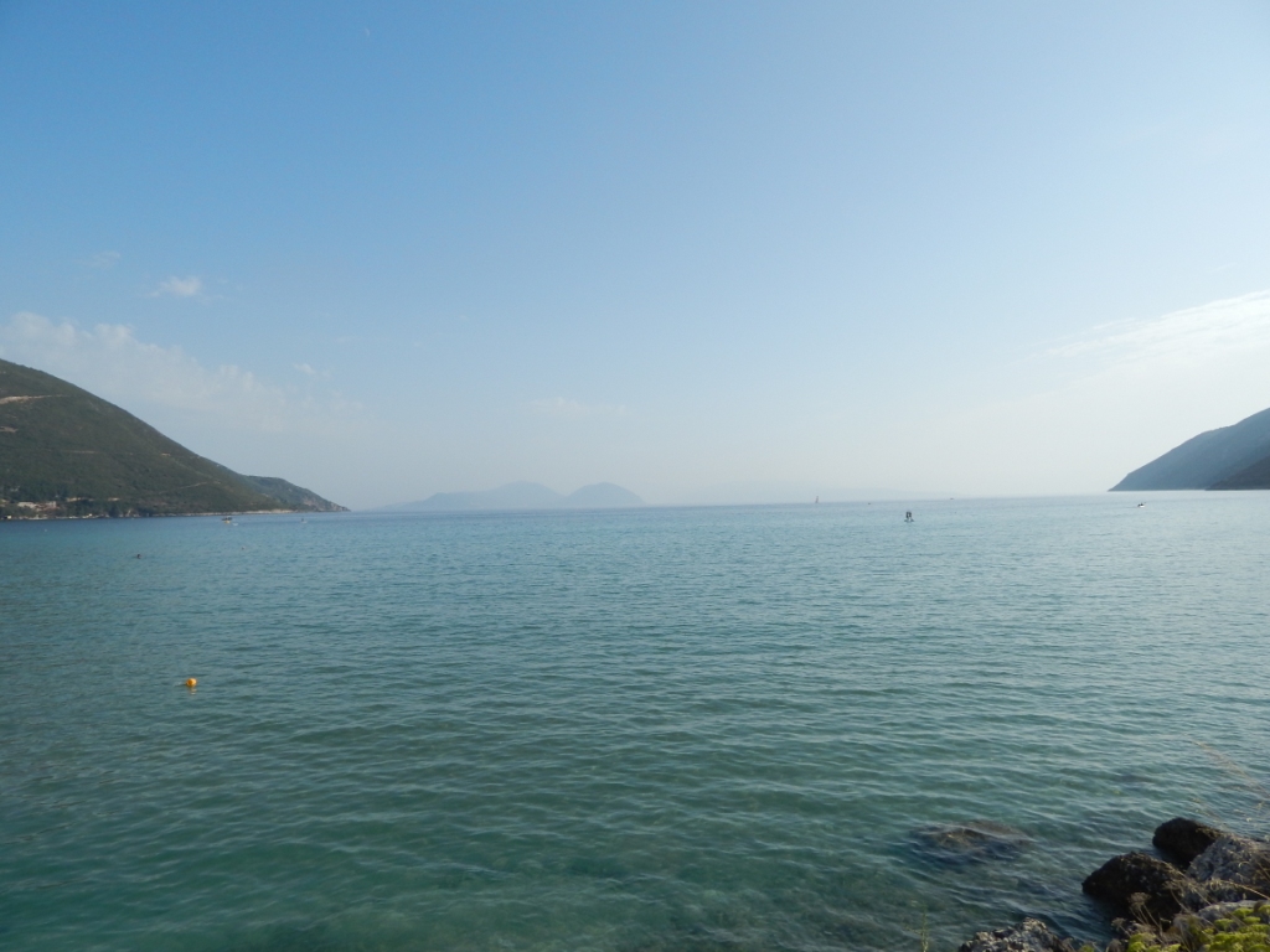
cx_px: 635
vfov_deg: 61.1
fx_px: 807
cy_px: 476
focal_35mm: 22
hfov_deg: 76.4
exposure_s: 1/640
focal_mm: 4
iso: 125
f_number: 6
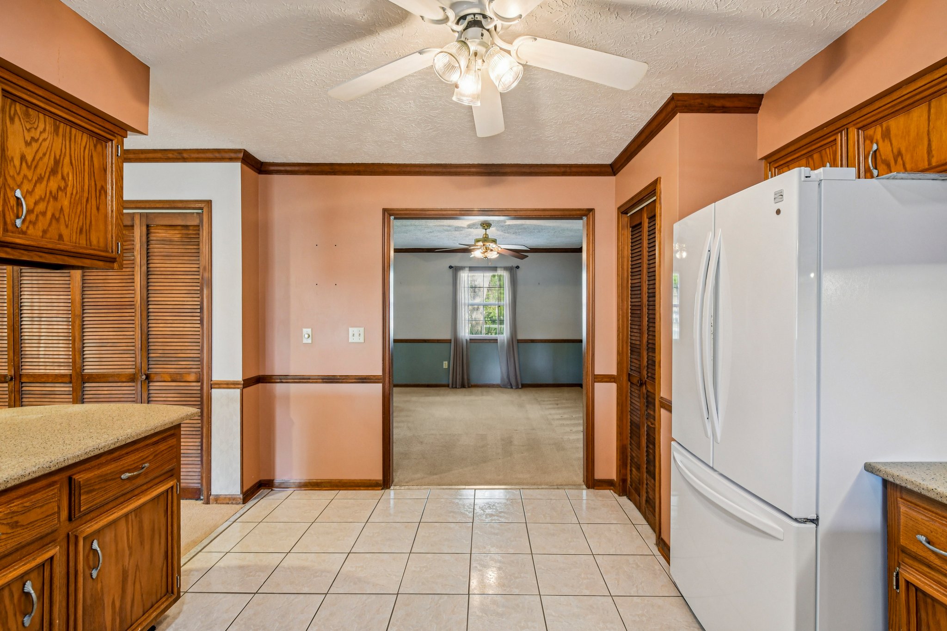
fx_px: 395
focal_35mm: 15
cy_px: 316
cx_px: 474
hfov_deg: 100.4
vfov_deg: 77.3
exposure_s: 1/2.5
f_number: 8
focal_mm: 10
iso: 400
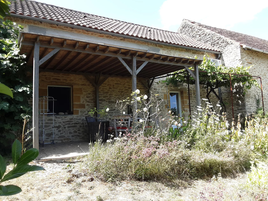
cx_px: 134
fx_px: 217
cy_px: 100
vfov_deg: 49.7
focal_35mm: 28
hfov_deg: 63.4
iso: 40
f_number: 1.9
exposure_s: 1/347
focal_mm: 2.9
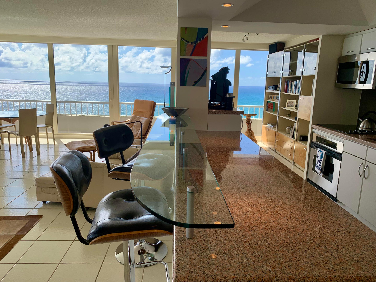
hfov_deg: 67.3
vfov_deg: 53.1
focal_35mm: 26
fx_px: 282
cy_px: 141
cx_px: 188
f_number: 1.8
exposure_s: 1/410
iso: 25
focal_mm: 4.25
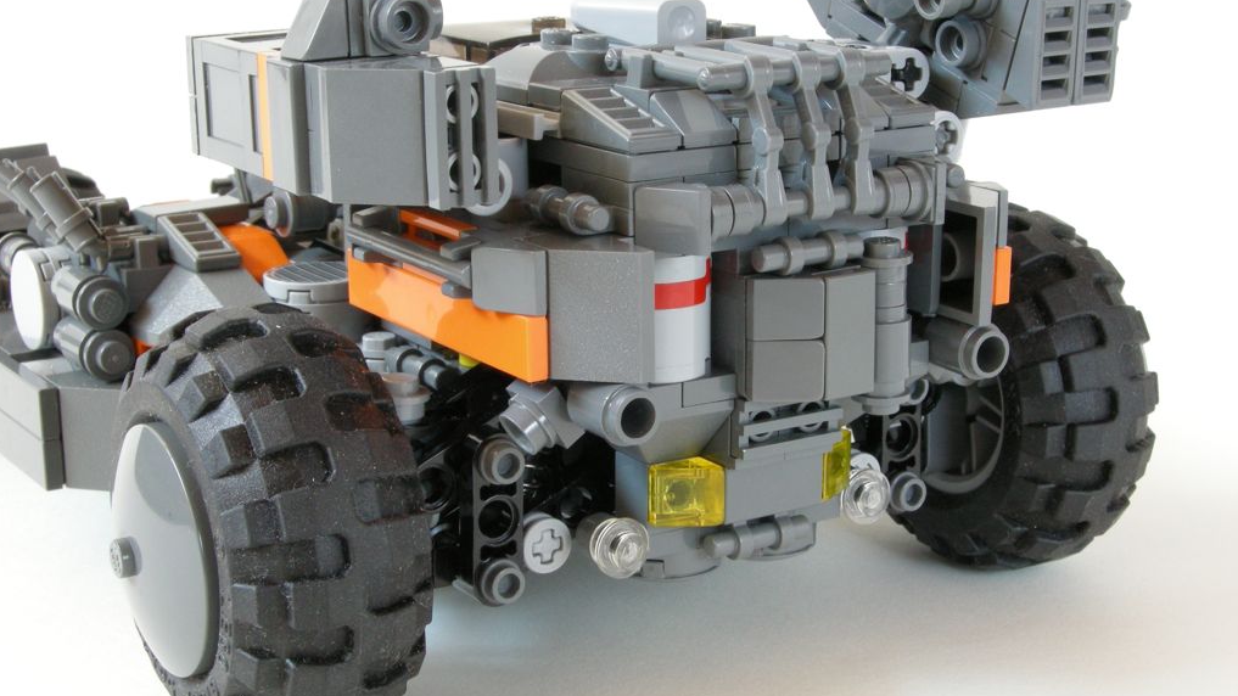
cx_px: 617
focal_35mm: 68
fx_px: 2232
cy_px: 333
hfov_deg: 31.0
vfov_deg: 17.7
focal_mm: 12.9
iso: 200
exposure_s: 1/1.3
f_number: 7.7
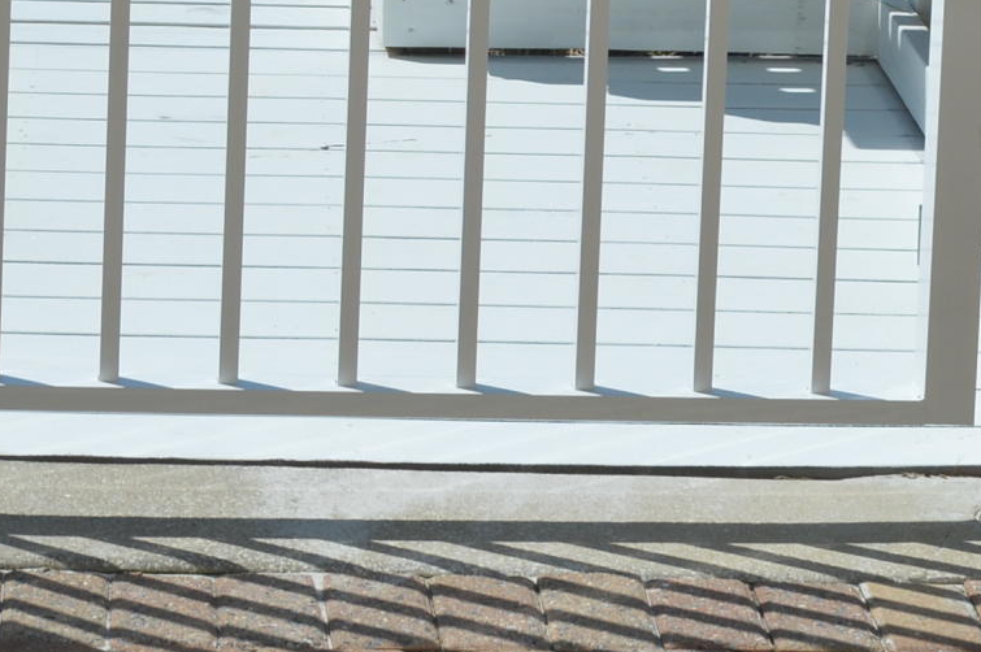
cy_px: -435
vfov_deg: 9.2
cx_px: 44
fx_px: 3893
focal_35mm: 143
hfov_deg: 14.2
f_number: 9
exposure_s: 1/320
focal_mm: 24
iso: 100
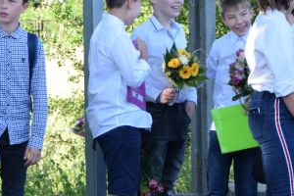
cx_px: 90
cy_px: 37
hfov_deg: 4.7
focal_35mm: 436
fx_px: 3558
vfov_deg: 3.2
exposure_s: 1/160
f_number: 6.3
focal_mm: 85
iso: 400
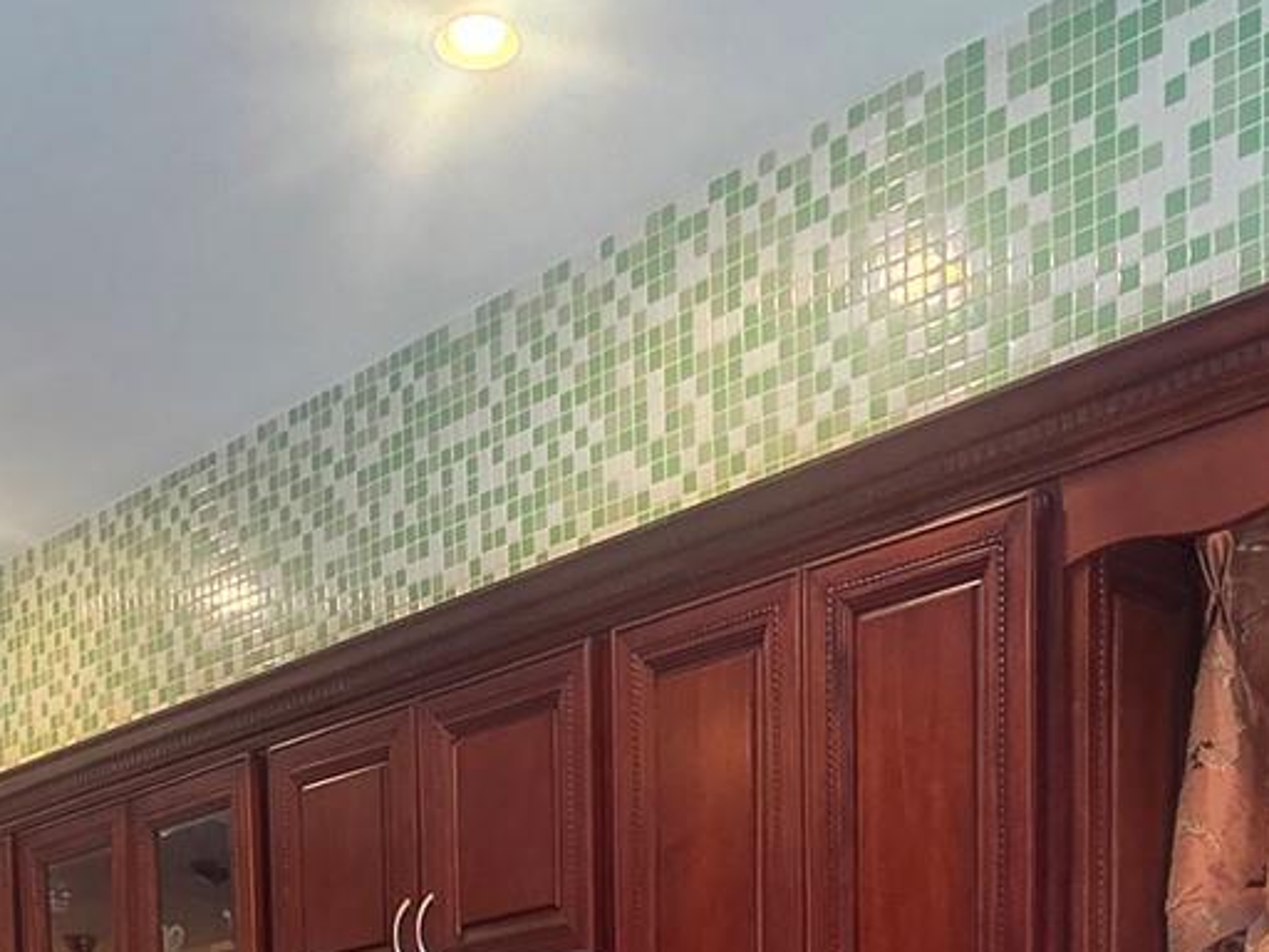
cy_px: 1483
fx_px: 1906
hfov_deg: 36.8
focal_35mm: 52
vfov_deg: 22.3
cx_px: 587
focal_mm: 2.2
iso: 160
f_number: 2.2
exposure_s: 1/120
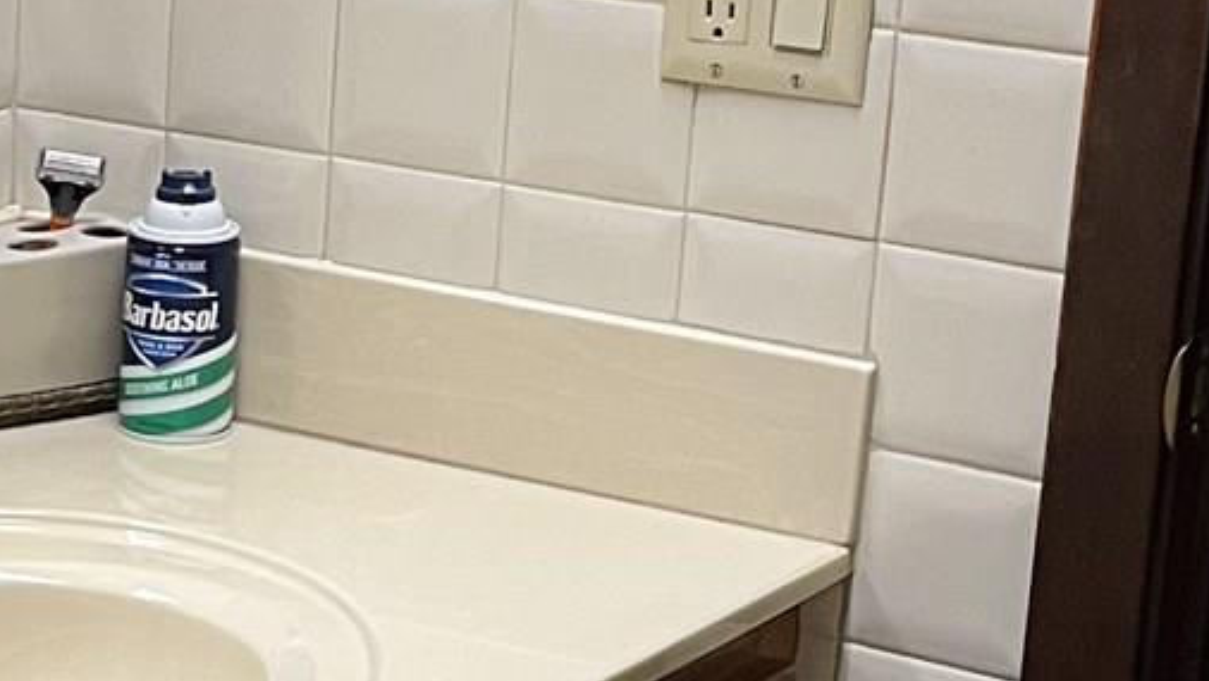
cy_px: 624
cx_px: -332
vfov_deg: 9.4
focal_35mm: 129
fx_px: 4137
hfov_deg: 15.8
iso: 80
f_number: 1.6
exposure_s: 1/60
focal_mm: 5.1
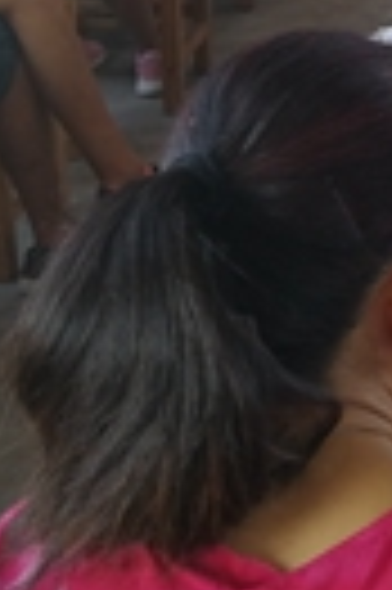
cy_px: -178
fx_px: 1752
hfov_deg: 12.0
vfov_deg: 17.9
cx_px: 649
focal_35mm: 107
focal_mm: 3.95
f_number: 1.8
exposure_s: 1/100
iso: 64
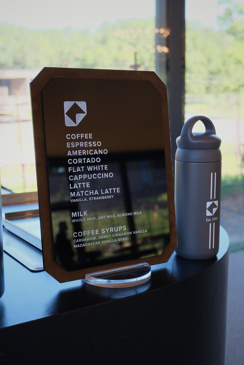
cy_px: 182
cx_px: 122
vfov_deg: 41.1
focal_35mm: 48
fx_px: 488
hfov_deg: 28.1
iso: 400
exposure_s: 1/100
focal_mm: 32.3
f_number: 4.9
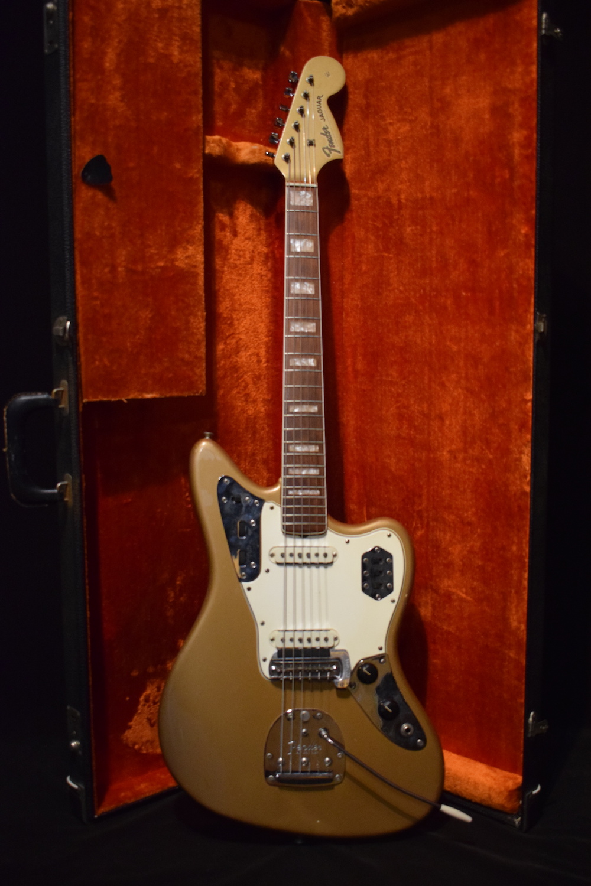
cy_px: 443
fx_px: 923
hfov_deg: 35.5
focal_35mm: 38
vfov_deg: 51.3
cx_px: 296
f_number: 4
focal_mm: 25
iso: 2500
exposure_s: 1/60
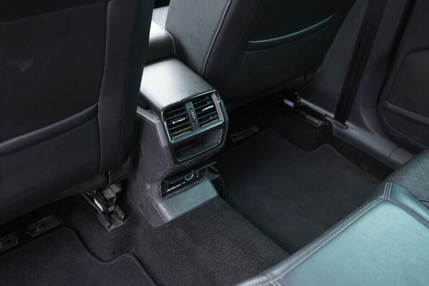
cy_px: 143
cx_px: 214
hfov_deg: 53.1
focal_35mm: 36
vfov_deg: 36.9
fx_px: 429
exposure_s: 1/40
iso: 1250
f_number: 2.8
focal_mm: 24
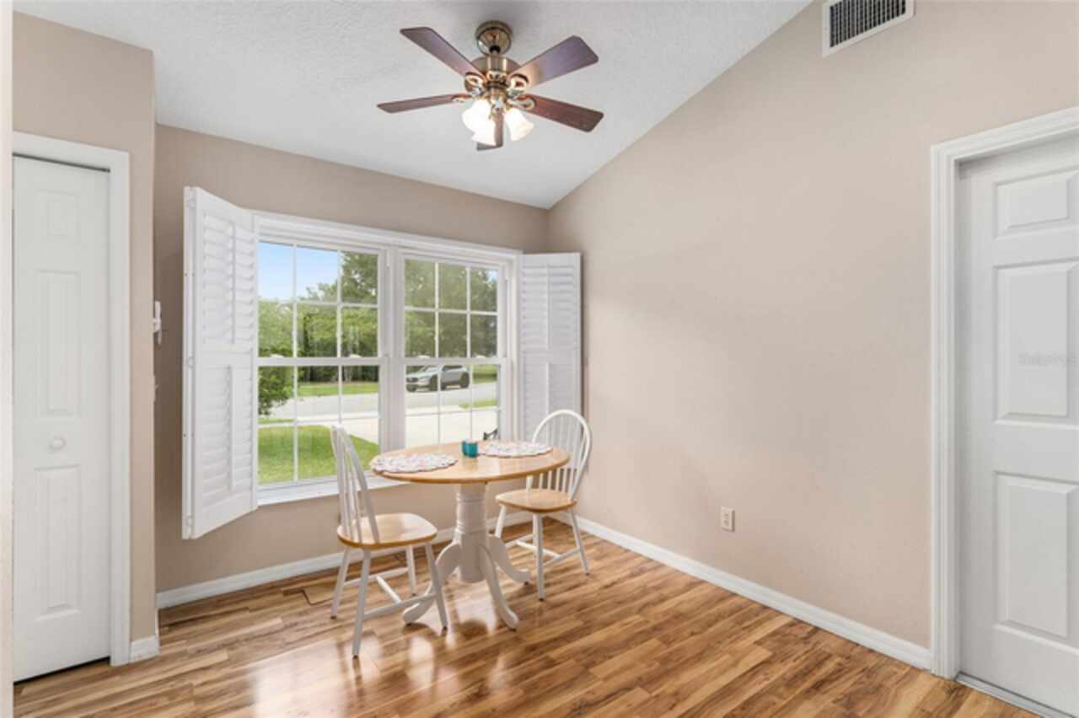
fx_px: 500
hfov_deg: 94.3
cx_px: 540
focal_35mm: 17
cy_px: 359
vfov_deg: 71.3
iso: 320
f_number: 8
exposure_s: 1/30
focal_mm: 16.7
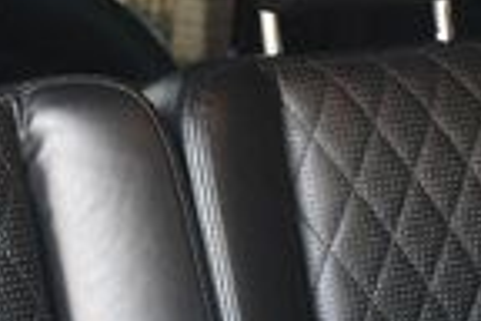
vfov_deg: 9.9
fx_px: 1844
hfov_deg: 14.9
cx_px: 281
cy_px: 273
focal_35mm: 138
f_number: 3.8
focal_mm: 21
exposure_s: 1/125
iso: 2800
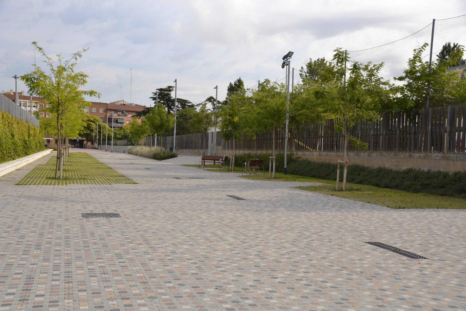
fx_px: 563
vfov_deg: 30.9
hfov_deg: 45.0
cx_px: 233
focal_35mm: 44
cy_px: 156
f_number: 9
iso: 100
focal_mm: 29
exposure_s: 1/200
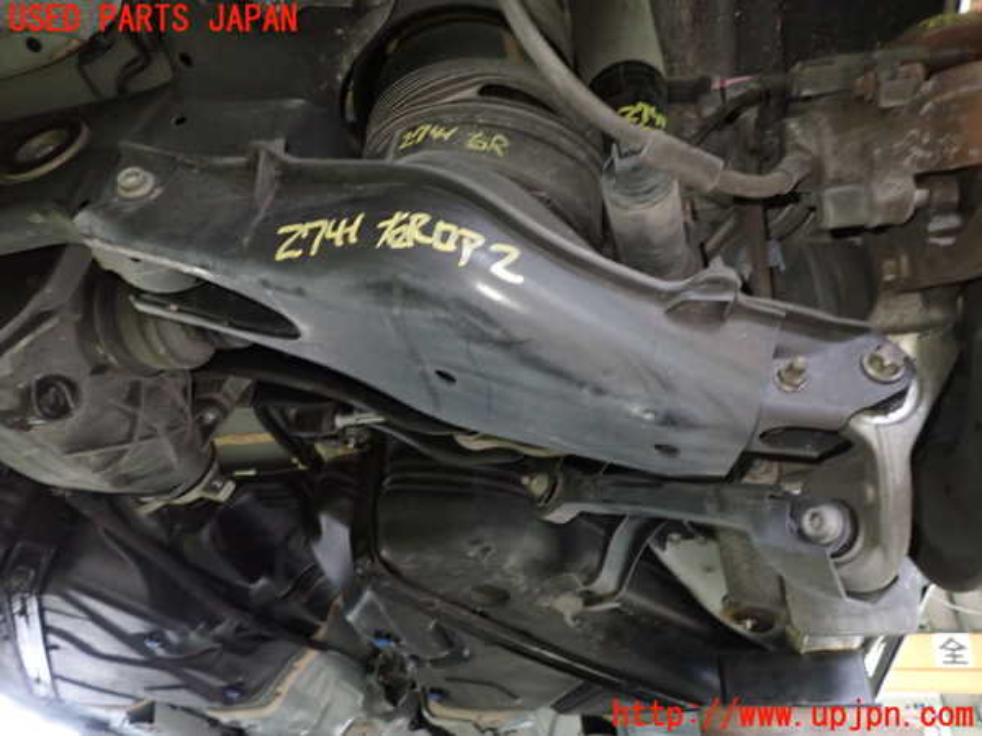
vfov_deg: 54.9
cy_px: 368
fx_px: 709
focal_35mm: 25
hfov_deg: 69.4
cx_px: 491
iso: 800
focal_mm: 4.5
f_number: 2
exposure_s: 1/30
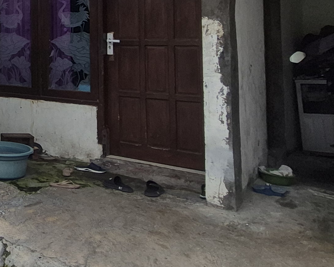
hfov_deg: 31.4
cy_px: 13
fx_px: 465
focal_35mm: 47
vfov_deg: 30.3
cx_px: -91
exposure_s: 1/2012
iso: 50
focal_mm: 1.74
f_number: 2.2
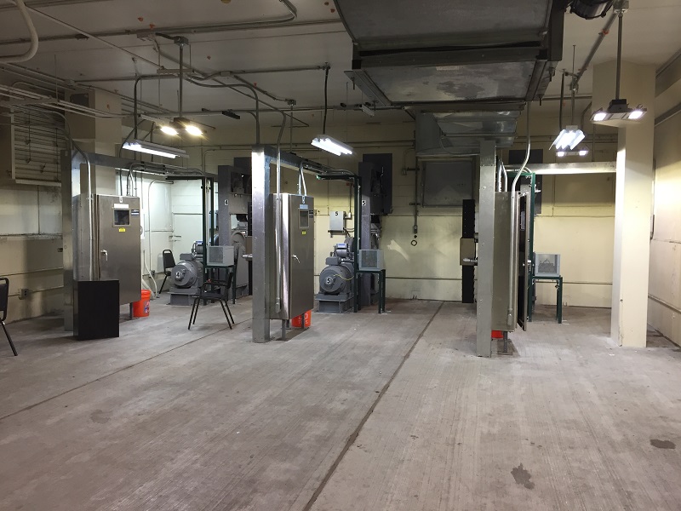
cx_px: 340
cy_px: 256
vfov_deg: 48.2
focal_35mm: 29
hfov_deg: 61.7
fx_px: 571
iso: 64
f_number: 2.2
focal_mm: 4.15
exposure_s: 1/30
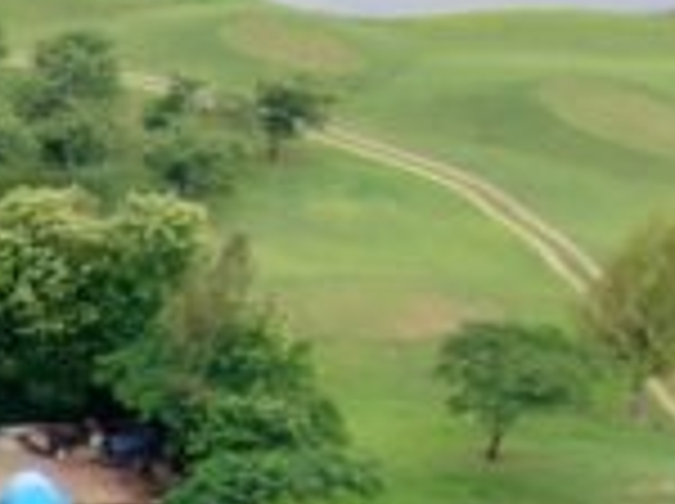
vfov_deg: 6.6
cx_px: -1458
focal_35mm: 209
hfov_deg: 8.0
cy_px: 1395
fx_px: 4069
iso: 100
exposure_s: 1/120
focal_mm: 5.11
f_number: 3
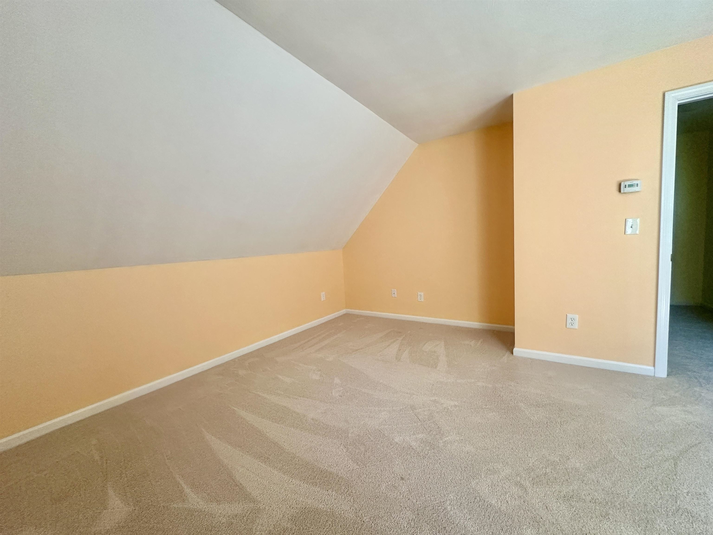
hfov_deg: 102.1
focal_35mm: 14
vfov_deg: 85.7
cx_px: 356
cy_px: 268
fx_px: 288
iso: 200
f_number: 2.2
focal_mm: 2.22
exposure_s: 1/99
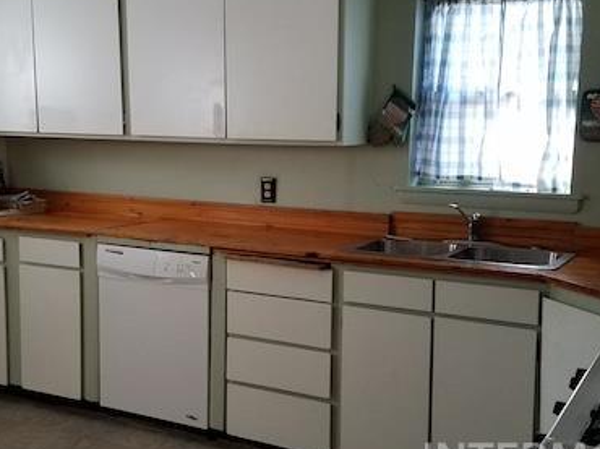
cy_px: 238
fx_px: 779
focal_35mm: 45
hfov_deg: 42.1
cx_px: 279
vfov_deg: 32.1
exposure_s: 1/60
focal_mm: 4.2
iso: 160
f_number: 1.7
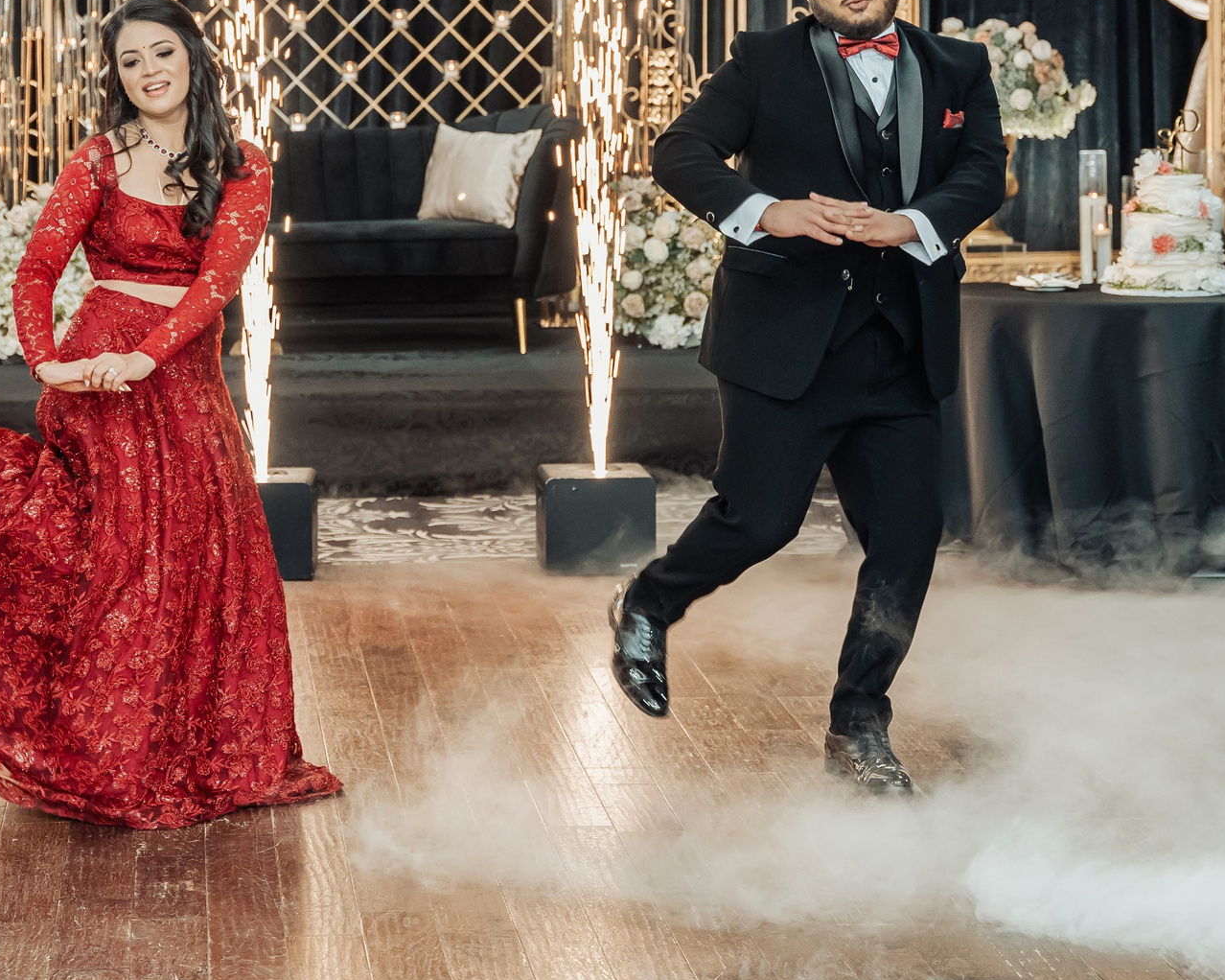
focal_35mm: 95
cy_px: 167
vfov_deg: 16.1
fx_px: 3428
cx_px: 359
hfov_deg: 20.2
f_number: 3.5
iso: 1600
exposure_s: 1/250
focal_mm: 50.3
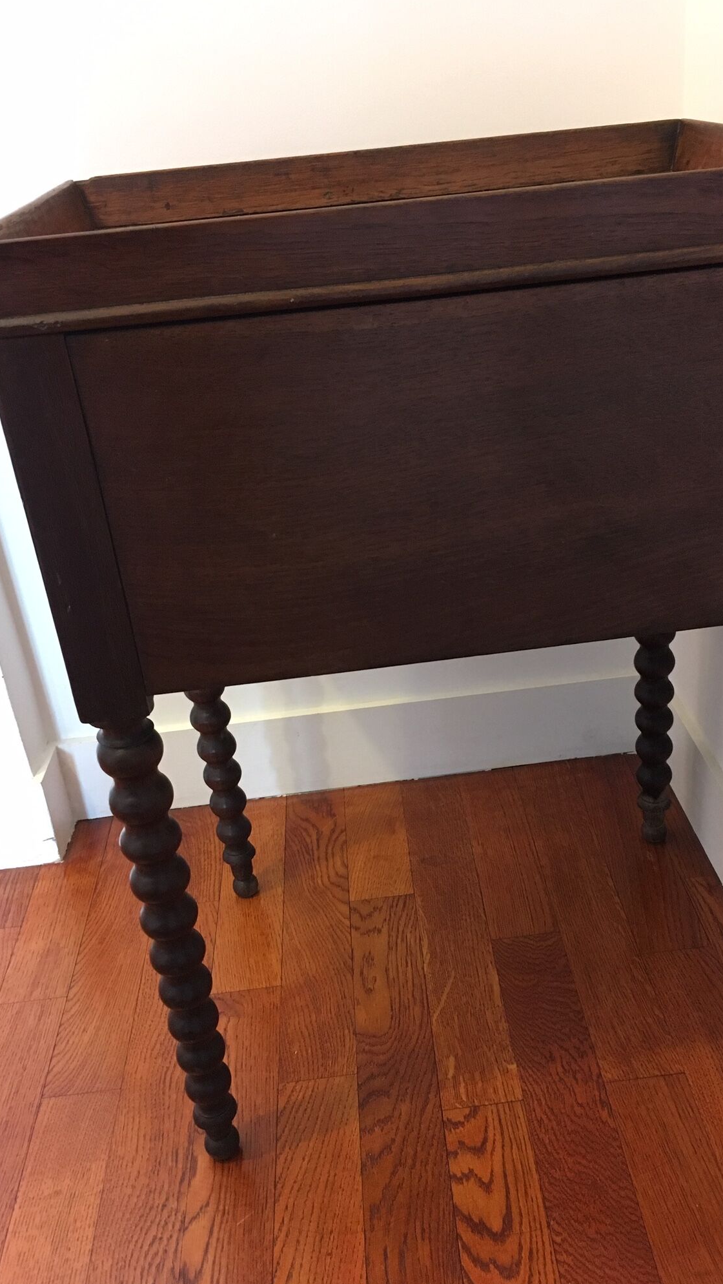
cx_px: 412
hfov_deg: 36.6
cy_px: 643
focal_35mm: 32
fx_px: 1090
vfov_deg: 61.0
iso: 200
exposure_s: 1/25
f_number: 2.2
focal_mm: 4.15
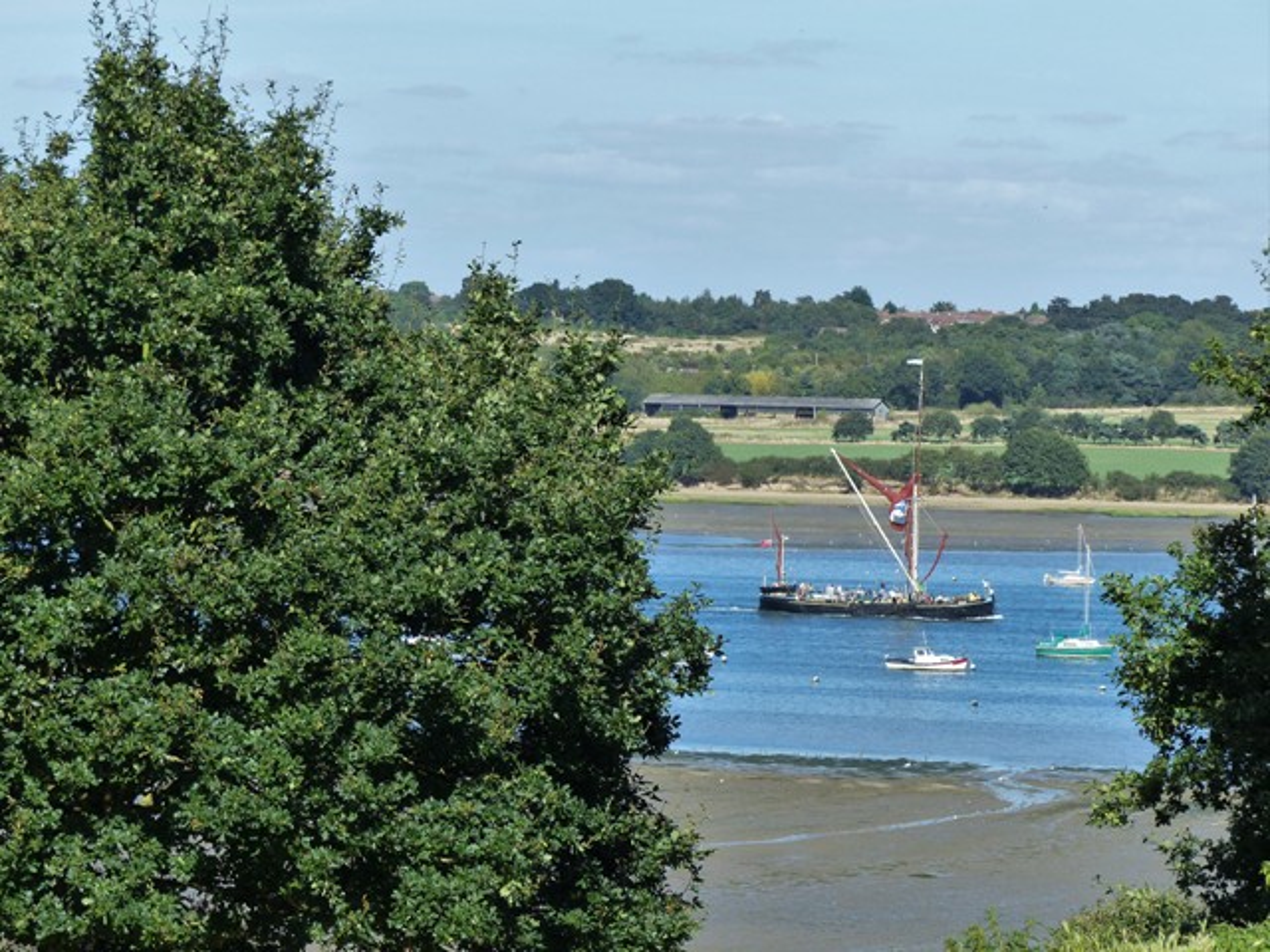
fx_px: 6347
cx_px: 635
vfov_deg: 8.6
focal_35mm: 173
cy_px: 476
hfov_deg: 11.4
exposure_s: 1/800
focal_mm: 31.1
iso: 160
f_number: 4
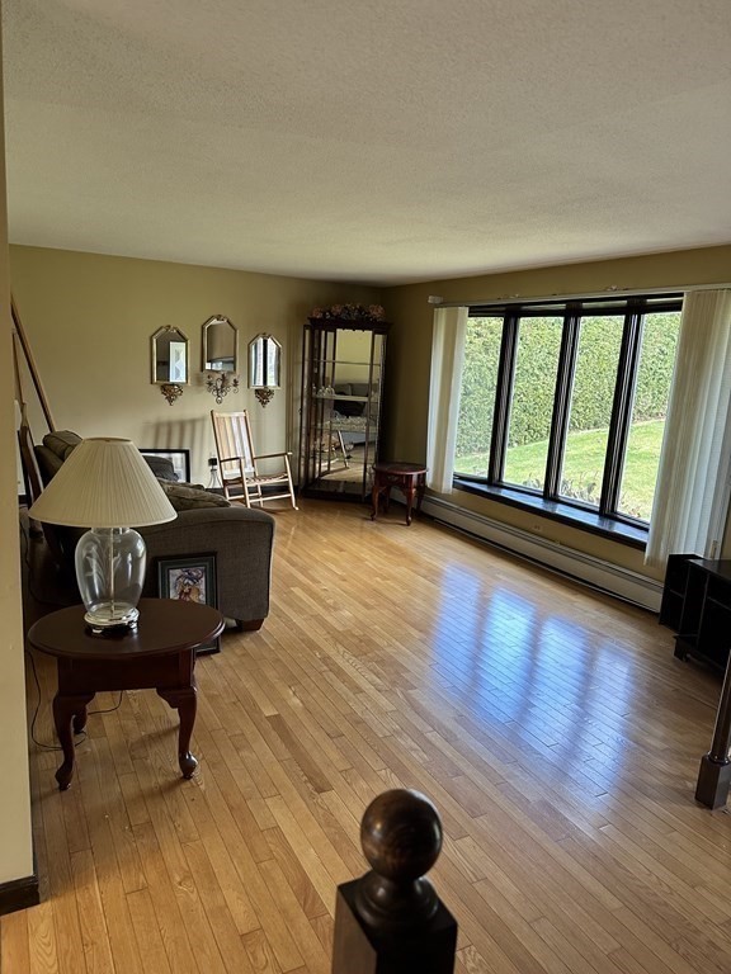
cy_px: 487
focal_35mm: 24
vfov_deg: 71.6
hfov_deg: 56.8
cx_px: 366
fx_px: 676
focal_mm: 6.86
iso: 200
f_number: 1.78
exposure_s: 1/120
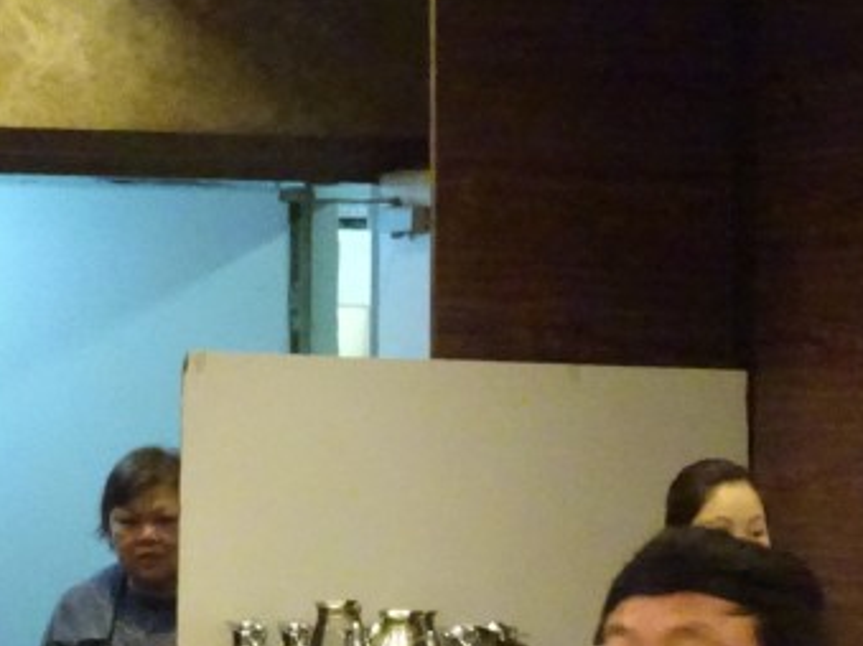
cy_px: 895
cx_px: 766
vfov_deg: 5.7
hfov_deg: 7.7
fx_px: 6405
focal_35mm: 257
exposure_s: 1/60
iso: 3200
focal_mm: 14.54
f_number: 5
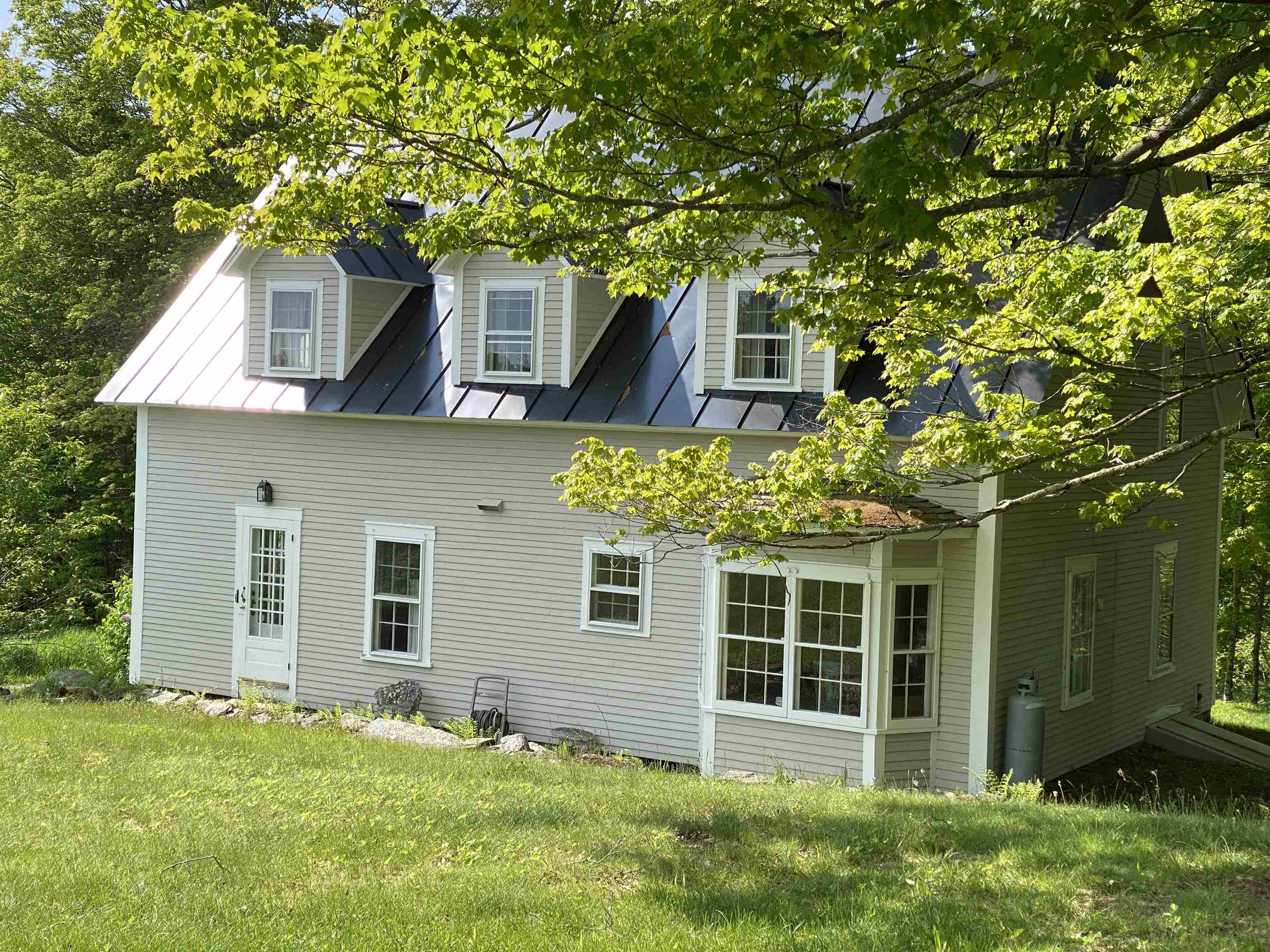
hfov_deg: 36.8
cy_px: 476
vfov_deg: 28.0
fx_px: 1908
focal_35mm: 52
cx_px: 635
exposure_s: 1/648
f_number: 2
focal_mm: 6
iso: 20
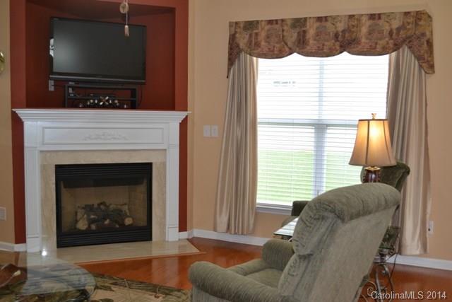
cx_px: 226
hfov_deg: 53.1
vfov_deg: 36.9
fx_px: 452
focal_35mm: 36
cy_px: 151
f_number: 4
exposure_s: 1/60
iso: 500
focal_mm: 24
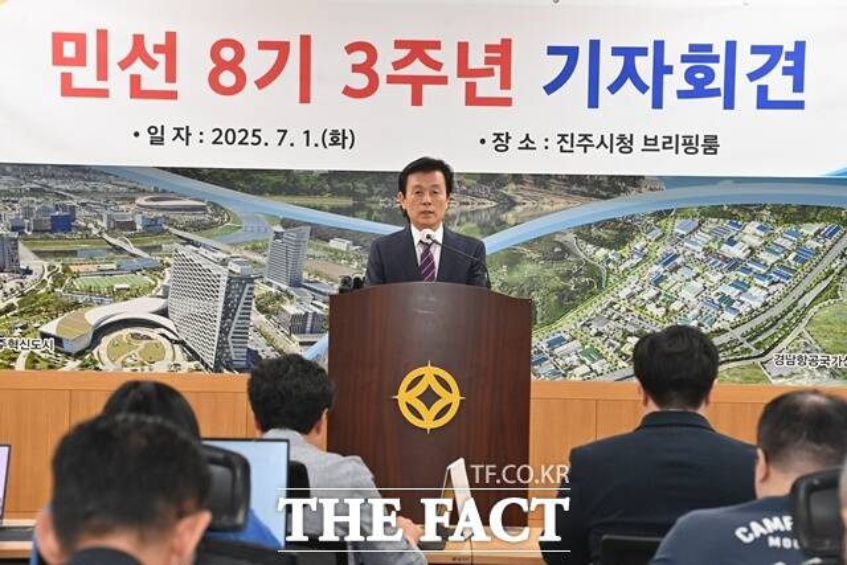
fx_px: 2306
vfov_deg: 14.0
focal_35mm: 98
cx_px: 424
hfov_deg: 20.8
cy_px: 282
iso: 4000
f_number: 9
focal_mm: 98
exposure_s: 1/250
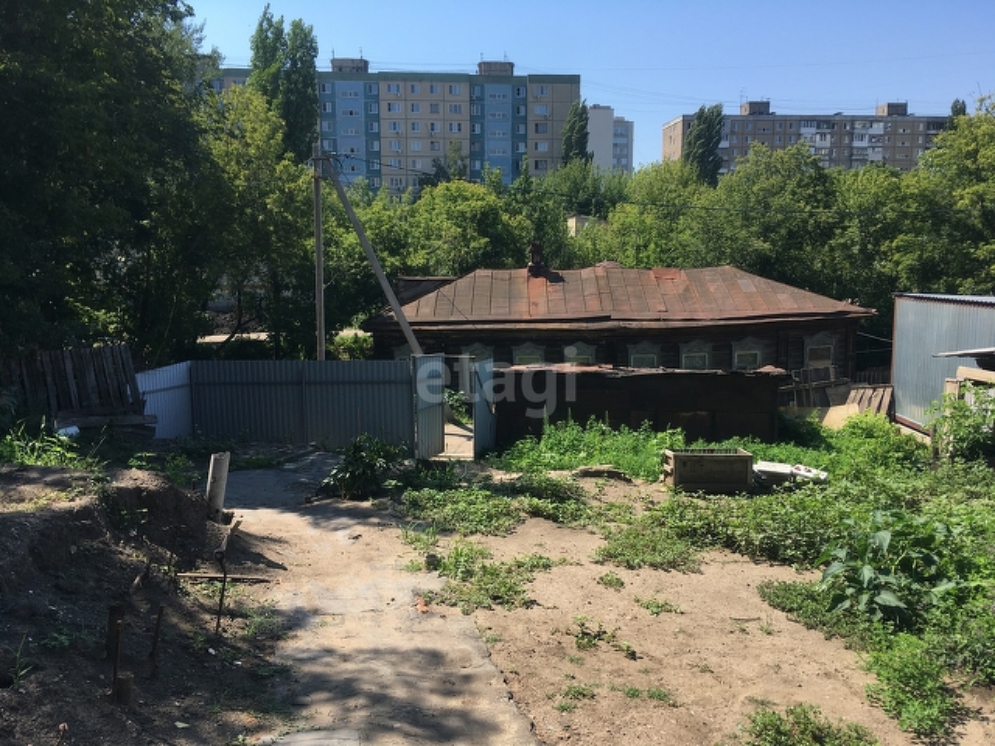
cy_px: 373
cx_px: 498
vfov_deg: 48.2
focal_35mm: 29
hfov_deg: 61.7
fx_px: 834
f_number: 2.2
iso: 25
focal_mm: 4.15
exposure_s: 1/986
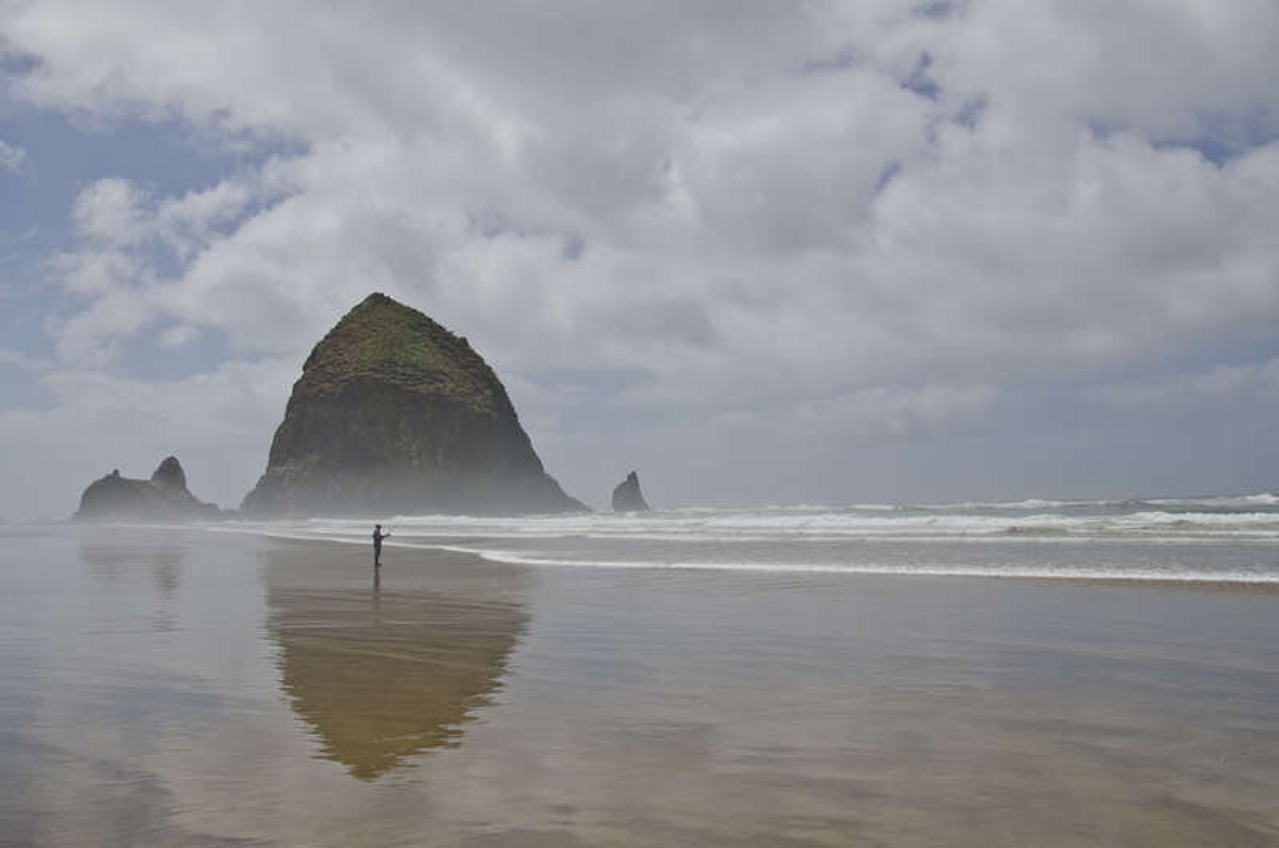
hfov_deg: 59.6
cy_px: 424
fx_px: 1117
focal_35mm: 32
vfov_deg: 41.5
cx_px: 640
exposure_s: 1/640
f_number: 9
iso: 100
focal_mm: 21
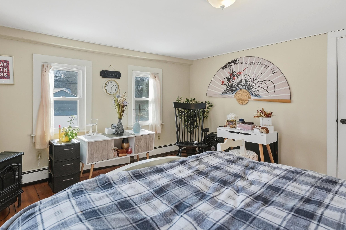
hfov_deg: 82.0
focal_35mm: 21
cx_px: 156
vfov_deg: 60.0
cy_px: 97
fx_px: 198
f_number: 7.1
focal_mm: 11
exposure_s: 1/2000
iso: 800
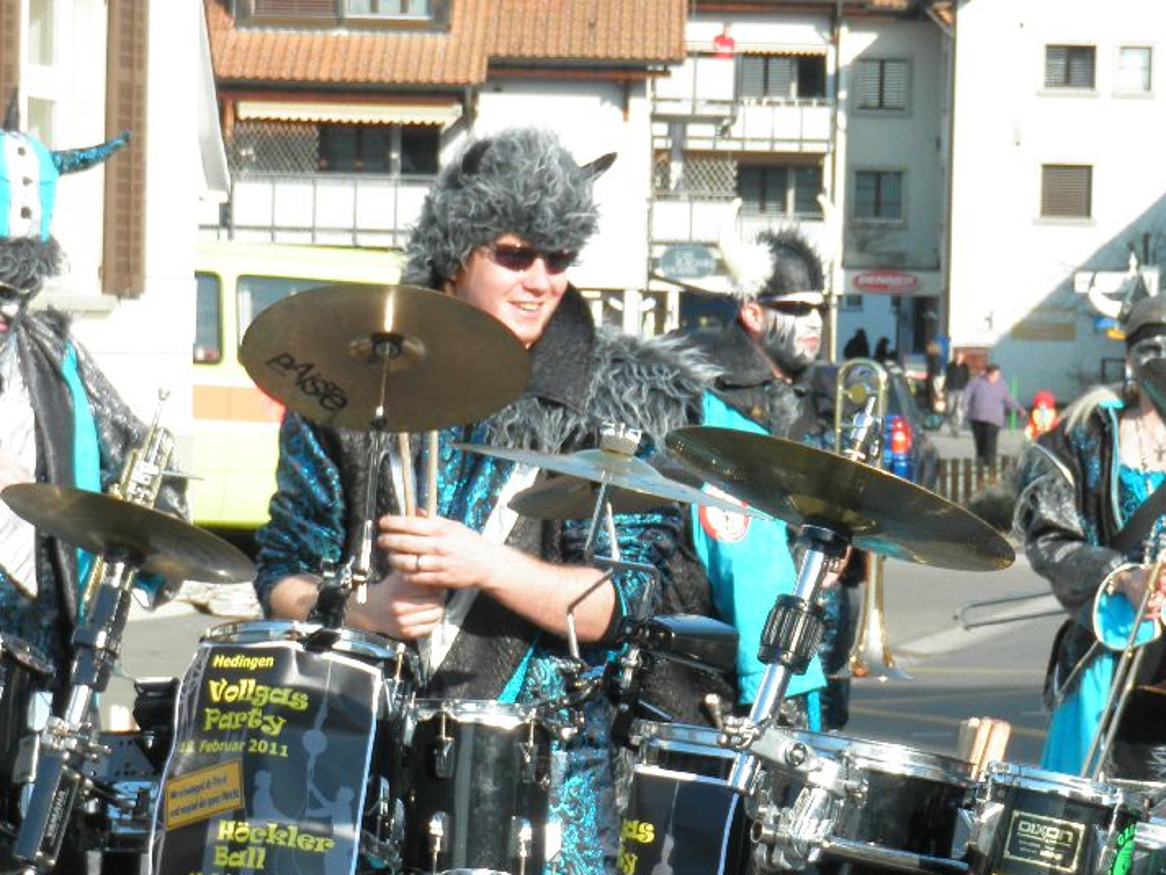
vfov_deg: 12.1
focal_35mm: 122
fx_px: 4110
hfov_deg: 16.1
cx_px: 759
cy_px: 520
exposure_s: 1/160
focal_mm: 14.9
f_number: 5.2
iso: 64
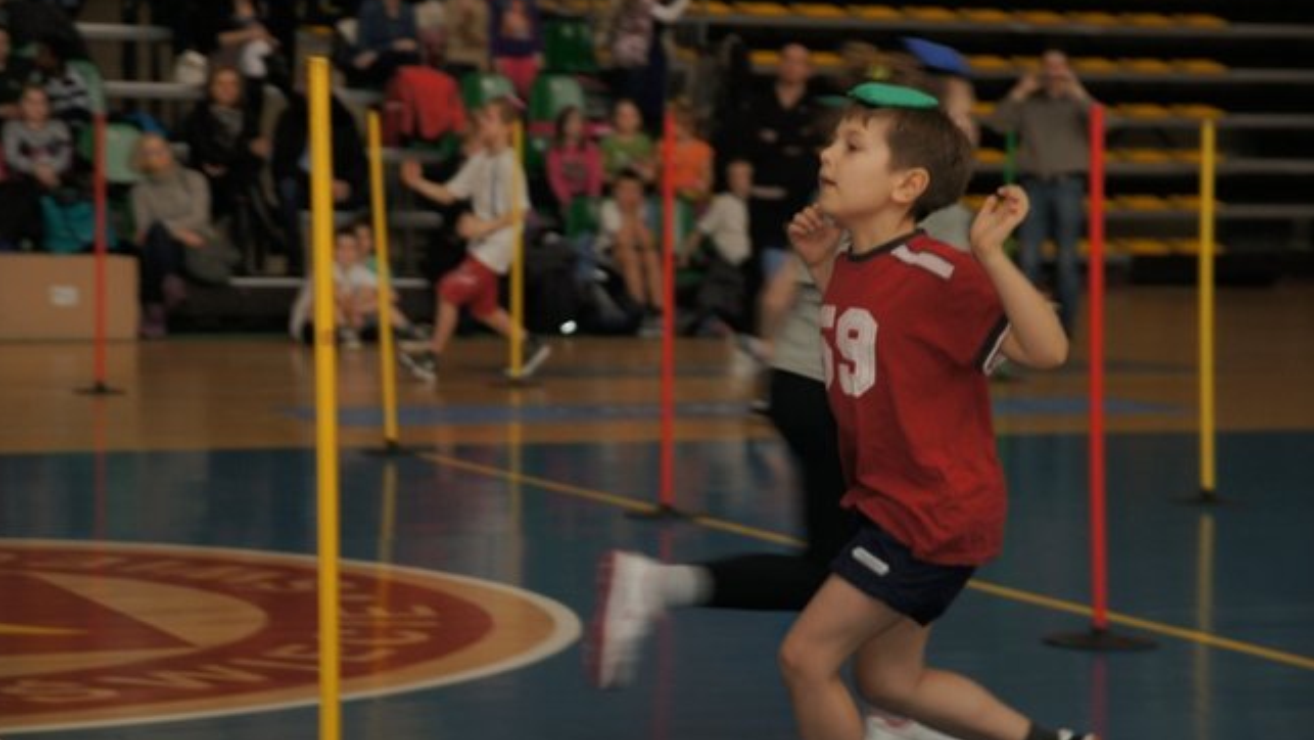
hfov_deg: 19.3
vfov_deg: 10.9
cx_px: 654
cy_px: 343
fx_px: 3868
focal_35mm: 111
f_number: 4
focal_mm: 70
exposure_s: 1/160
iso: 400
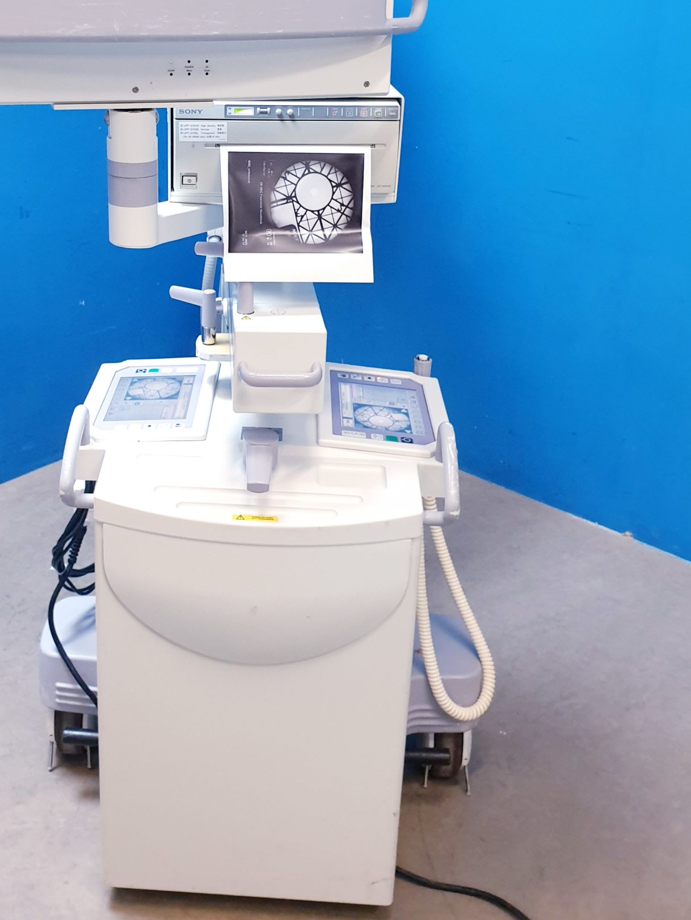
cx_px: 223
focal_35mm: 41
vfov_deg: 44.9
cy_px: 291
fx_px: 1091
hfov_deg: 34.8
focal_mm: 4.3
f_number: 2.4
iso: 320
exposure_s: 1/33
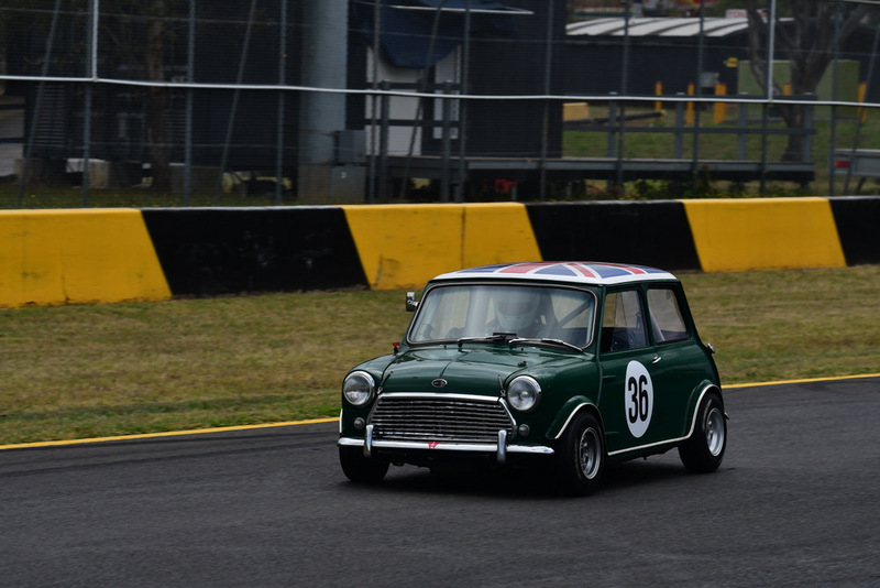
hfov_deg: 10.2
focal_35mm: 202
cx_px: 440
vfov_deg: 6.8
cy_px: 294
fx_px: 4952
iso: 400
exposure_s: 1/800
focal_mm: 135
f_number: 8
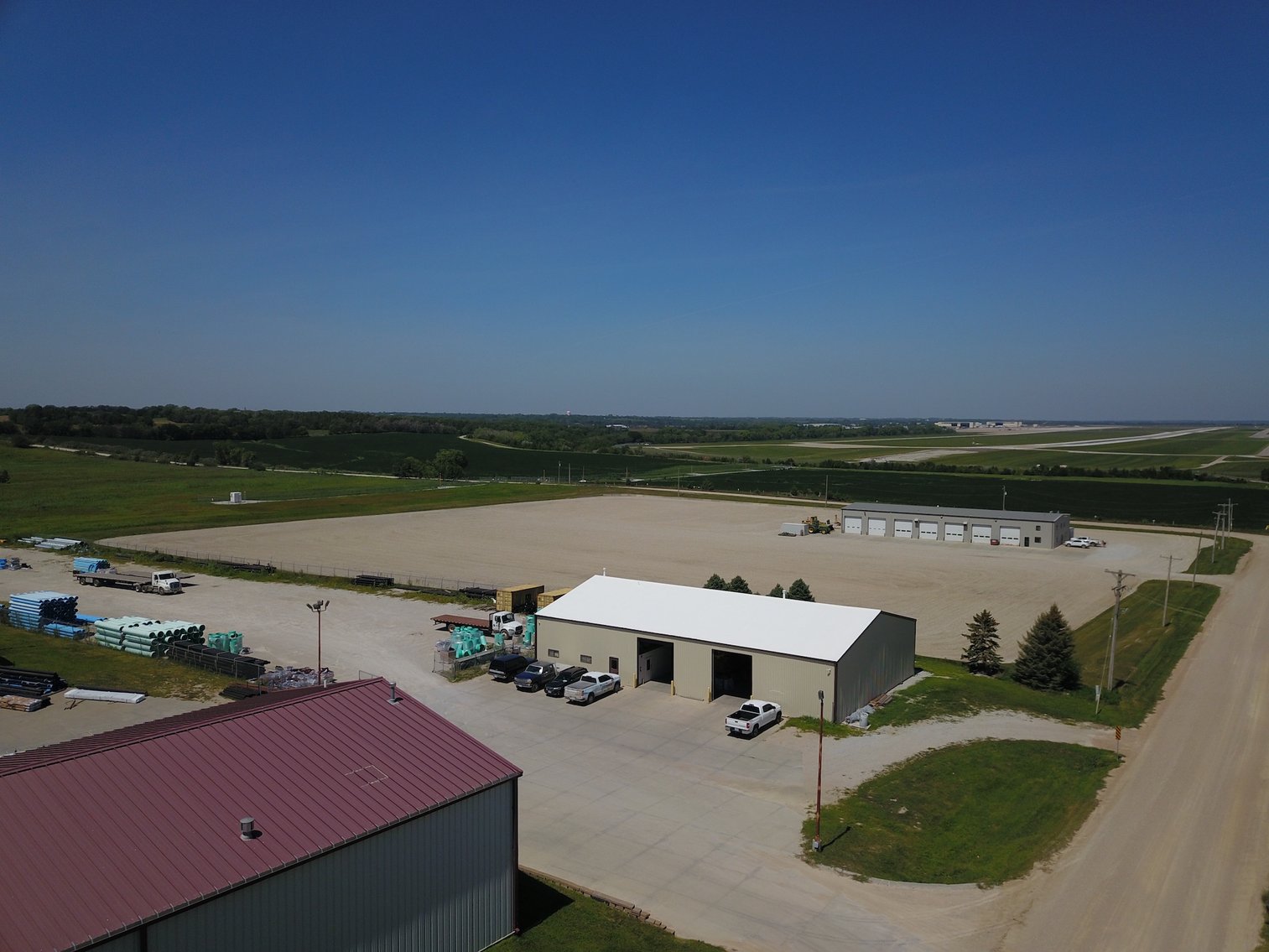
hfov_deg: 67.3
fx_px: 953
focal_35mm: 26
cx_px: 634
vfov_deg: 53.1
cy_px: 476
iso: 100
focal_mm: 4.73
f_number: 2.2
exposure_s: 1/4115
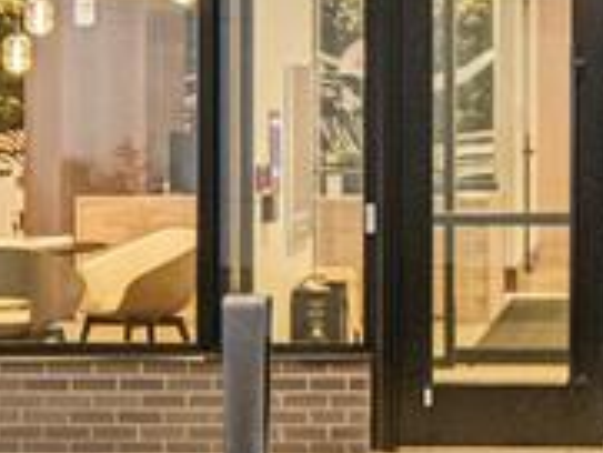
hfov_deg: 17.9
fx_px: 1865
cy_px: 123
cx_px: 623
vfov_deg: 13.8
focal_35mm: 107
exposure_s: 1/5
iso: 400
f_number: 8
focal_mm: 14
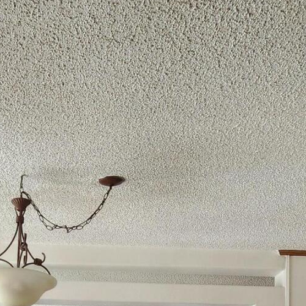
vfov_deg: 29.4
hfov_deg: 35.3
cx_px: 51
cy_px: 401
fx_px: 460
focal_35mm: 46
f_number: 2.2
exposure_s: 1/60
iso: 100
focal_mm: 2.2
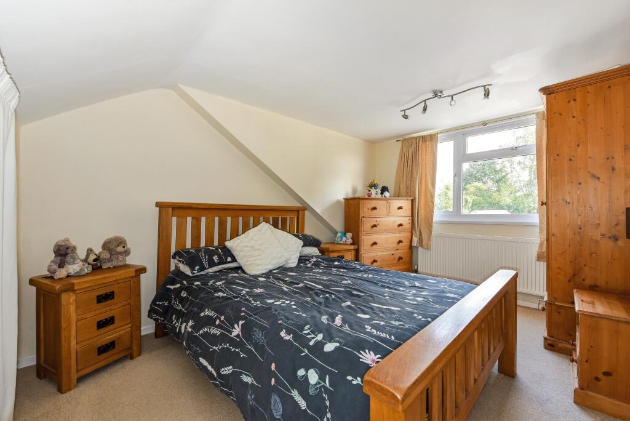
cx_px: 315
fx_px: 245
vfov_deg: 81.3
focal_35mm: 14
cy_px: 210
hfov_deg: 104.2
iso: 400
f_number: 8
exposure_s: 1/25
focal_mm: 14
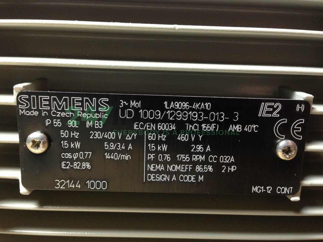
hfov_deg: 55.4
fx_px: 308
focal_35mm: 33
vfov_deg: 42.9
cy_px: 121
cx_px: 162
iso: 250
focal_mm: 4.12
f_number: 2.4
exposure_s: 1/20
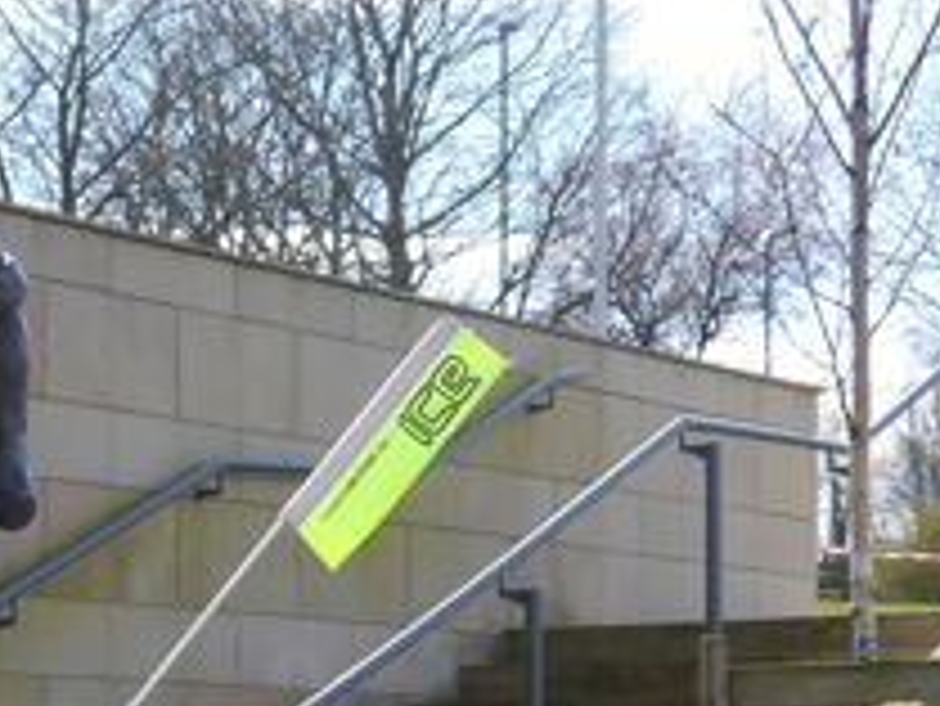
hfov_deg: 11.5
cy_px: 992
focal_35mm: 159
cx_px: -733
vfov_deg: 9.1
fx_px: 4320
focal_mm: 20
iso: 160
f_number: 6.3
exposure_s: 1/250
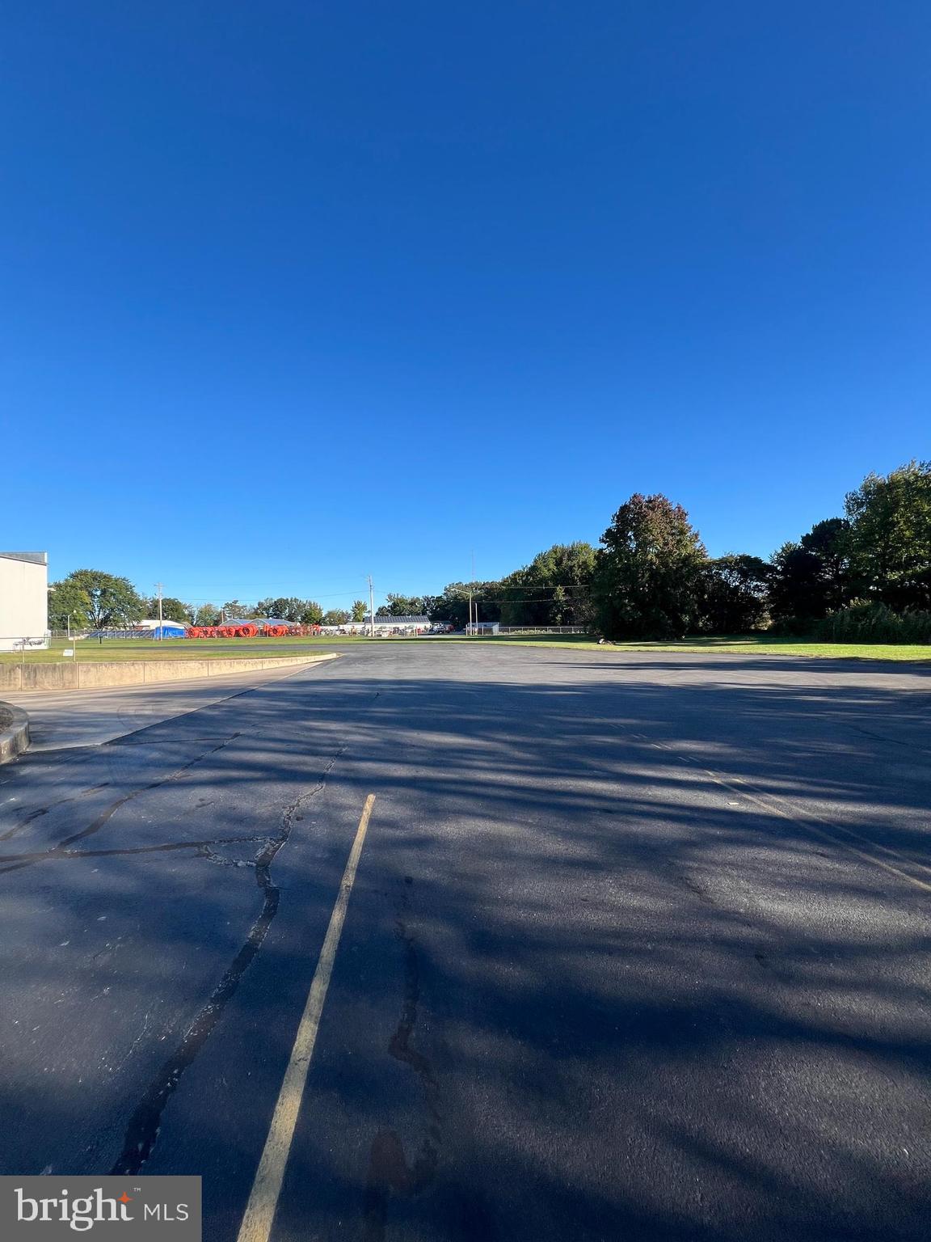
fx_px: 466
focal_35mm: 13
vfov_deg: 106.2
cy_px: 621
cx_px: 466
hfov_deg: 89.9
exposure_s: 1/995
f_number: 1.8
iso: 32
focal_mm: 1.57
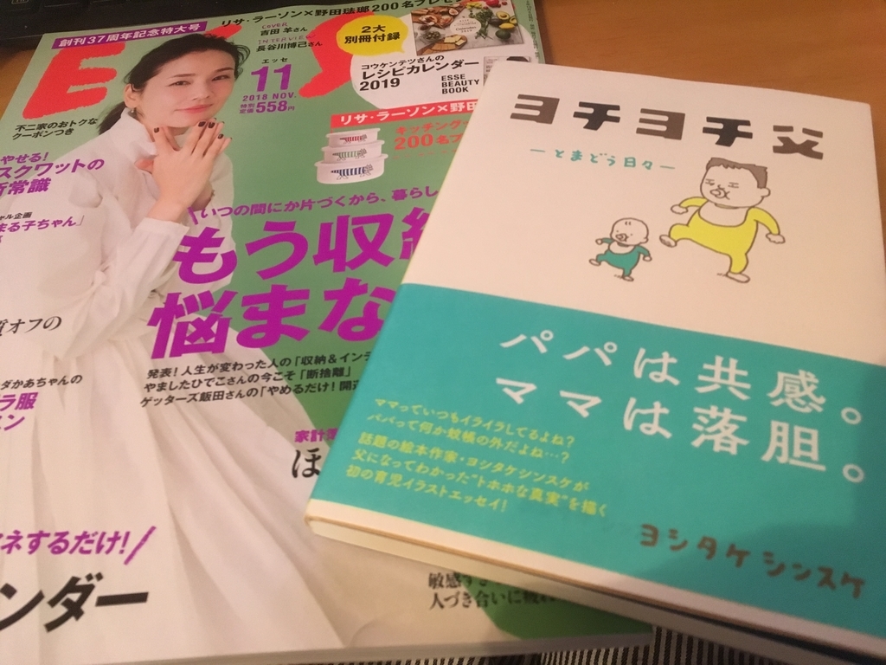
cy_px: 332
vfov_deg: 48.2
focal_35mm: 29
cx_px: 443
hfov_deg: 61.7
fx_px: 742
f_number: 2.2
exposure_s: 1/15
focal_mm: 4.15
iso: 250
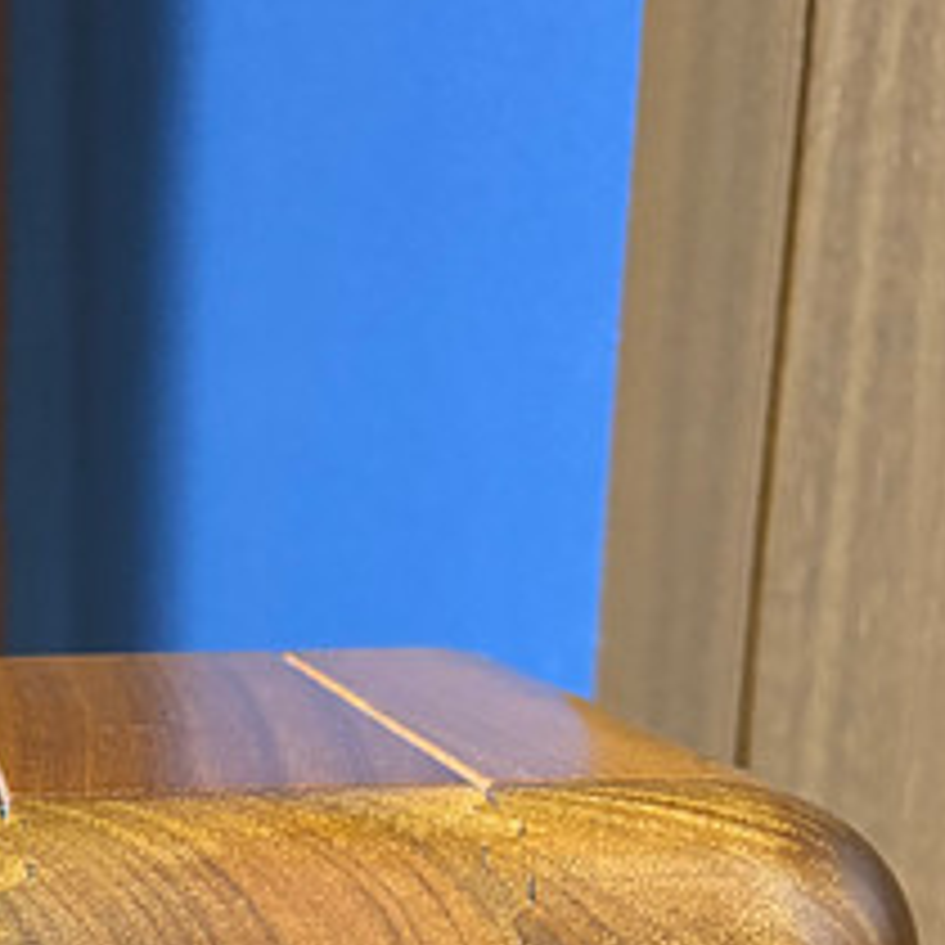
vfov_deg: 18.6
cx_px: 20
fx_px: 2533
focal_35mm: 82
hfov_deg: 20.5
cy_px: 1426
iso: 400
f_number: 1.6
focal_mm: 5.96
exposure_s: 1/60
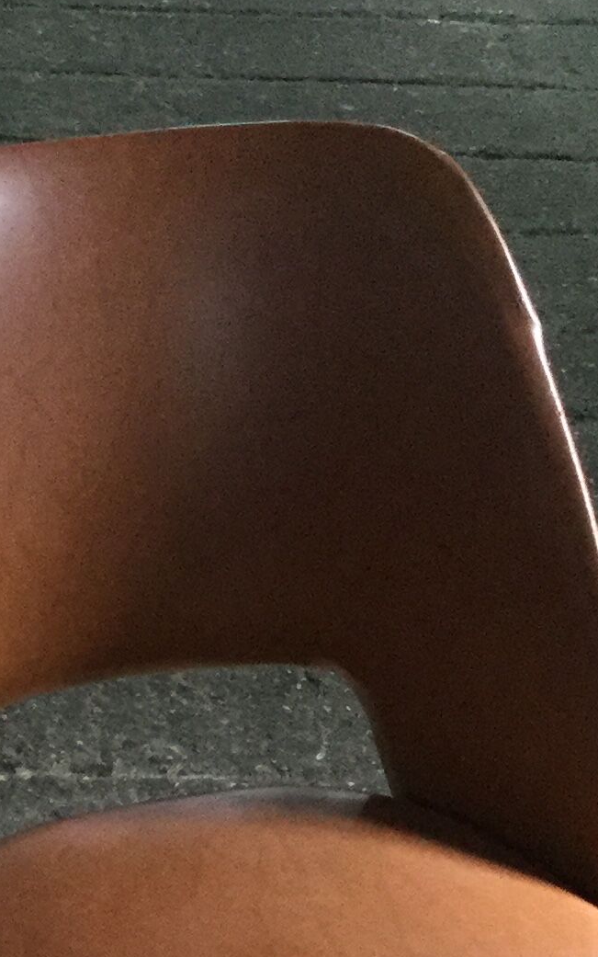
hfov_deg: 12.5
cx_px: -13
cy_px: 1122
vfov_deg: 19.1
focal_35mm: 103
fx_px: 2685
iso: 160
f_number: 2.4
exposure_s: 1/33
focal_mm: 3.3
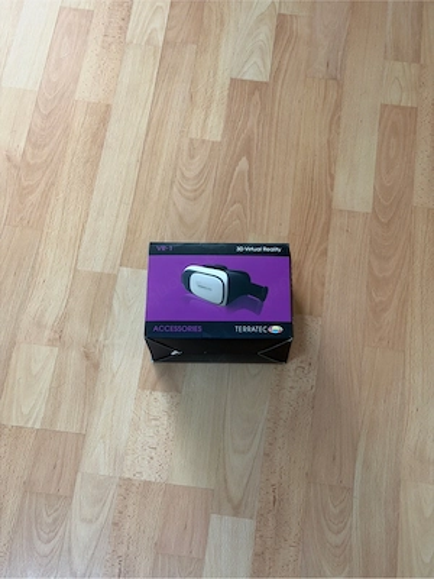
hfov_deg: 30.3
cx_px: 217
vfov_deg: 39.7
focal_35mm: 48
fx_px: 802
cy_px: 290
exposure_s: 1/60
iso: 250
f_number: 1.78
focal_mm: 6.76
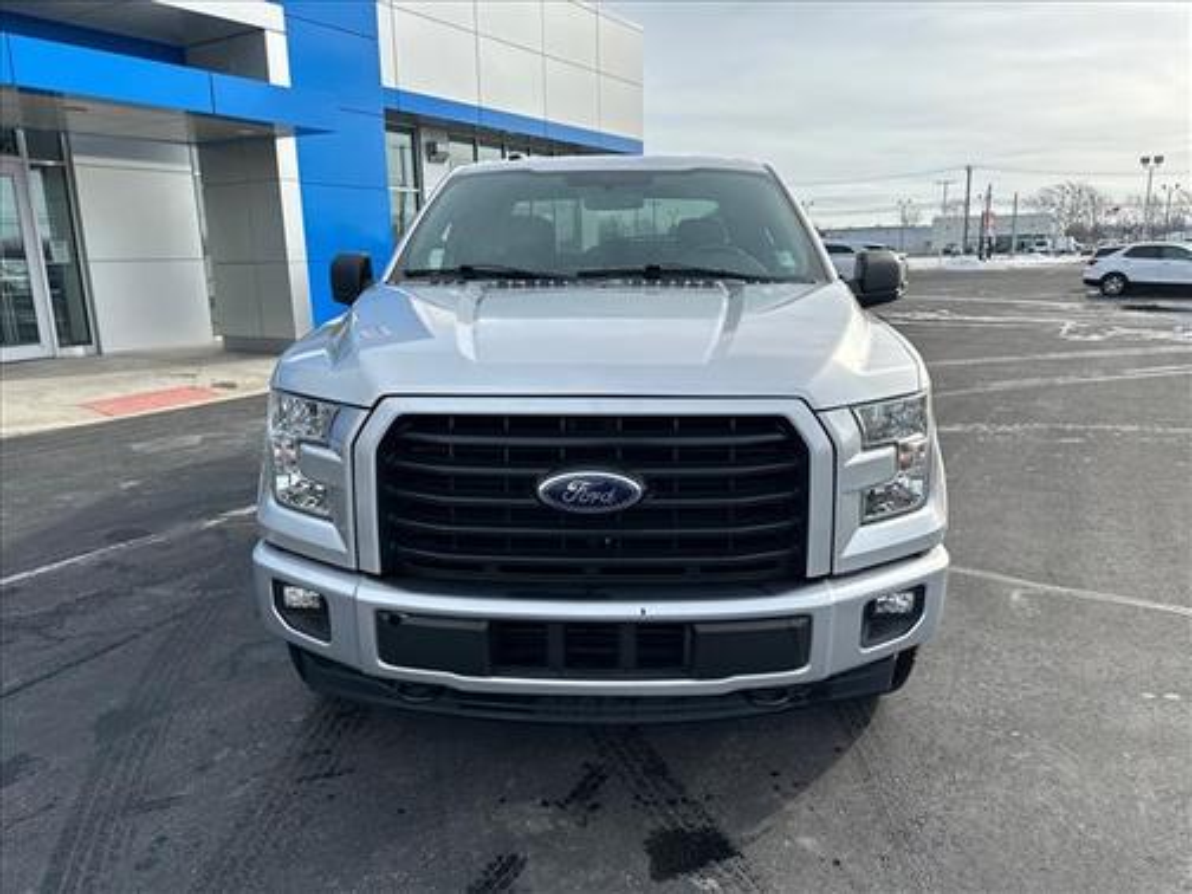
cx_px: 596
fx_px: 826
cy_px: 447
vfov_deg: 56.8
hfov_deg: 71.6
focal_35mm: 24
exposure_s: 1/3861
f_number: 1.78
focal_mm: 6.86
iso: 80
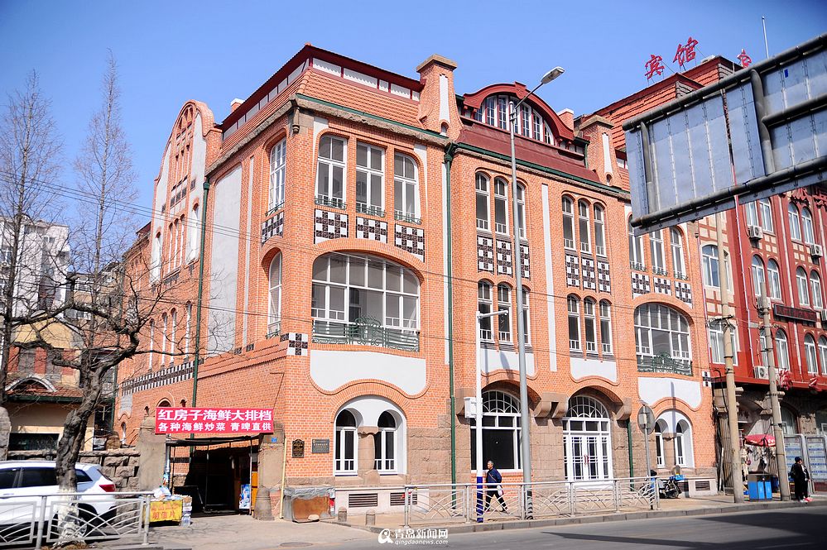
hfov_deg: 55.8
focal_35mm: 34
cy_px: 275
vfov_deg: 38.8
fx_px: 781
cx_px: 414
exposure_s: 1/3200
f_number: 2.8
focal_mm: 34
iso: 200
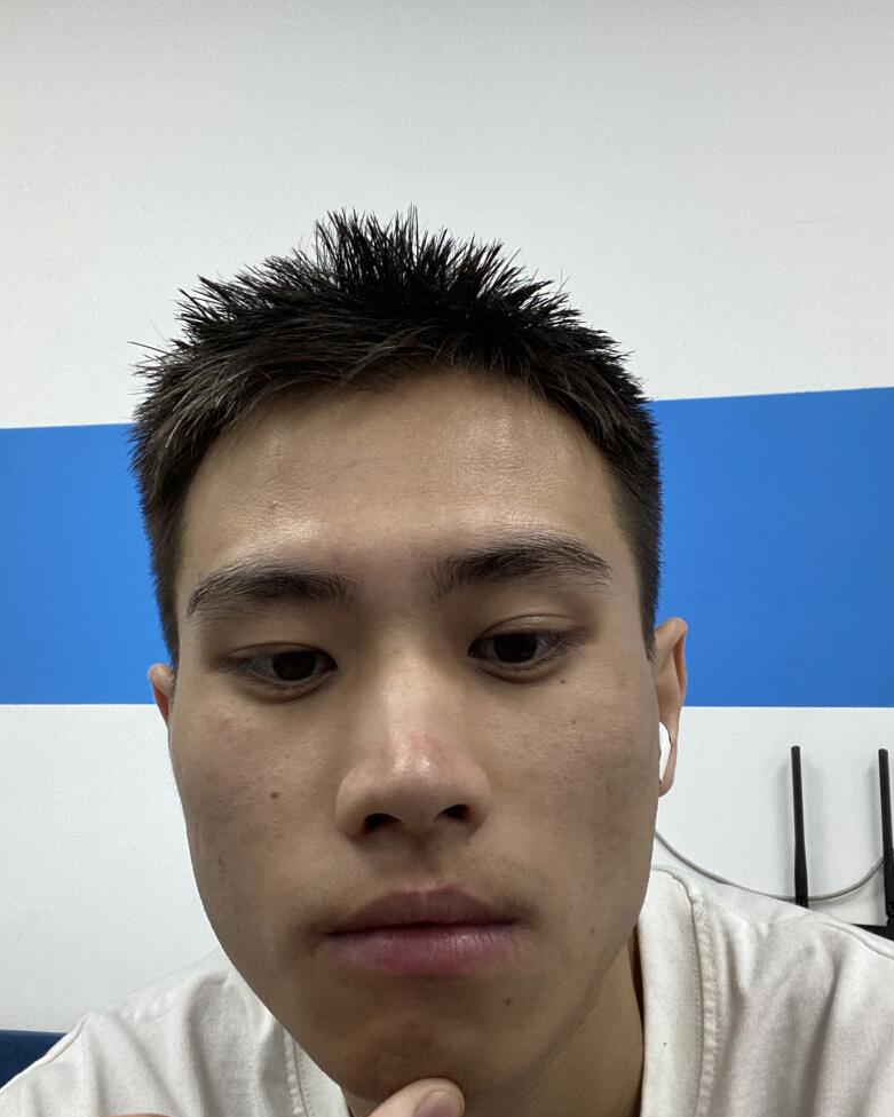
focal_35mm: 32
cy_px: 609
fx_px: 1058
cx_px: 438
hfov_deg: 45.8
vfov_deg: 55.6
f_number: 2.2
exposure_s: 1/50
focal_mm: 2.71
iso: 200
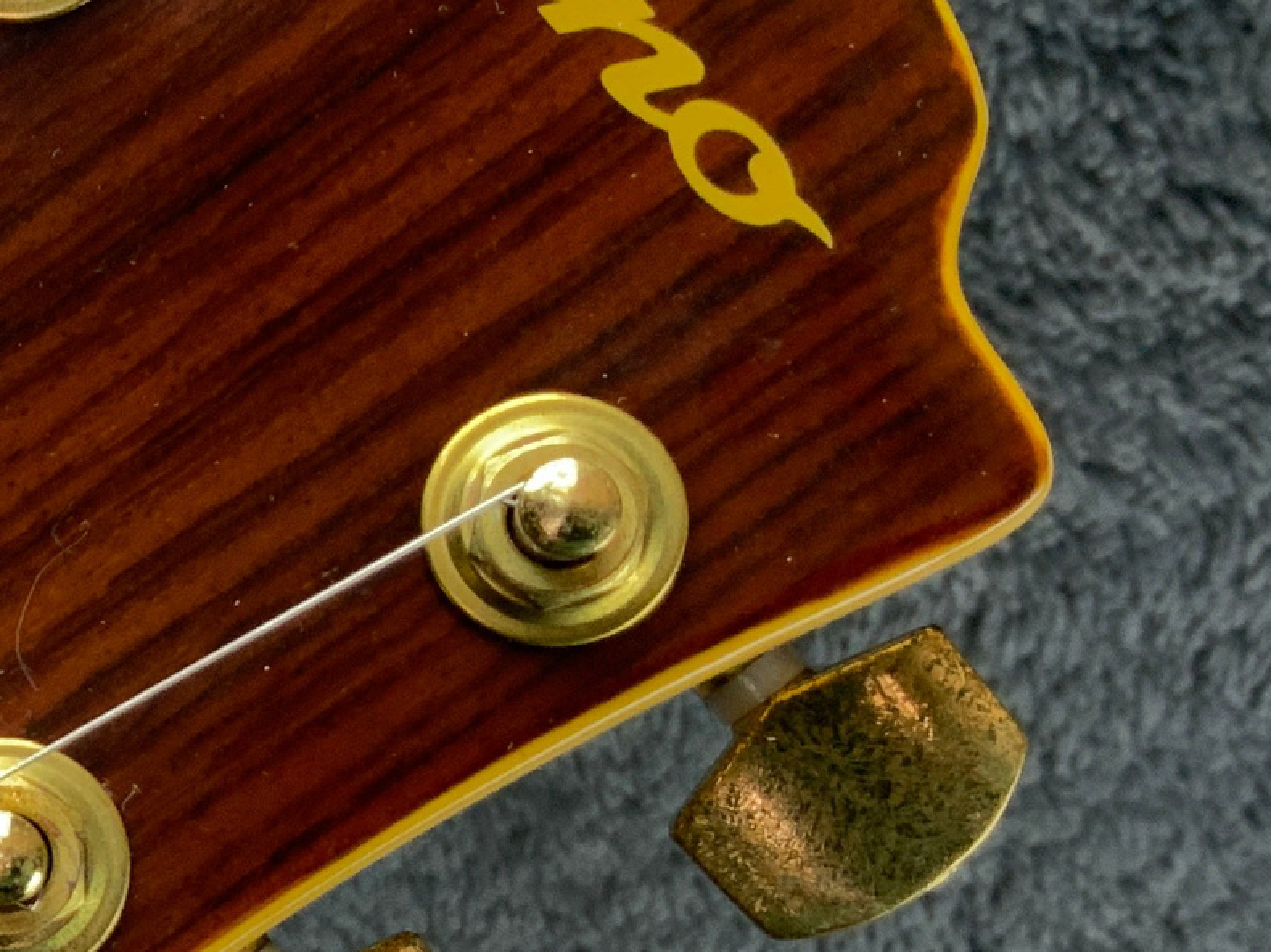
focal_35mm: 94
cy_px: 672
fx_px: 3450
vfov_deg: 15.7
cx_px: -502
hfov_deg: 18.9
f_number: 1.8
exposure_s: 1/50
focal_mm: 3
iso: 50
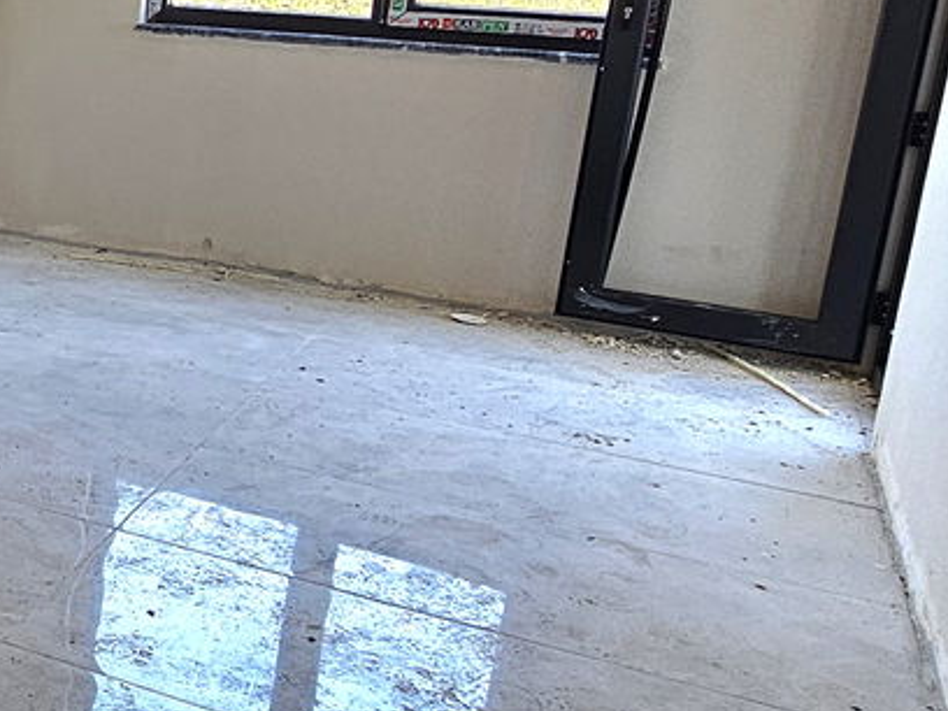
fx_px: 1397
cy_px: 242
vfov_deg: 28.4
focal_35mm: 51
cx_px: -483
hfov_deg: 26.6
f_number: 2.2
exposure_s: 1/101
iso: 50
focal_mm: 2.2
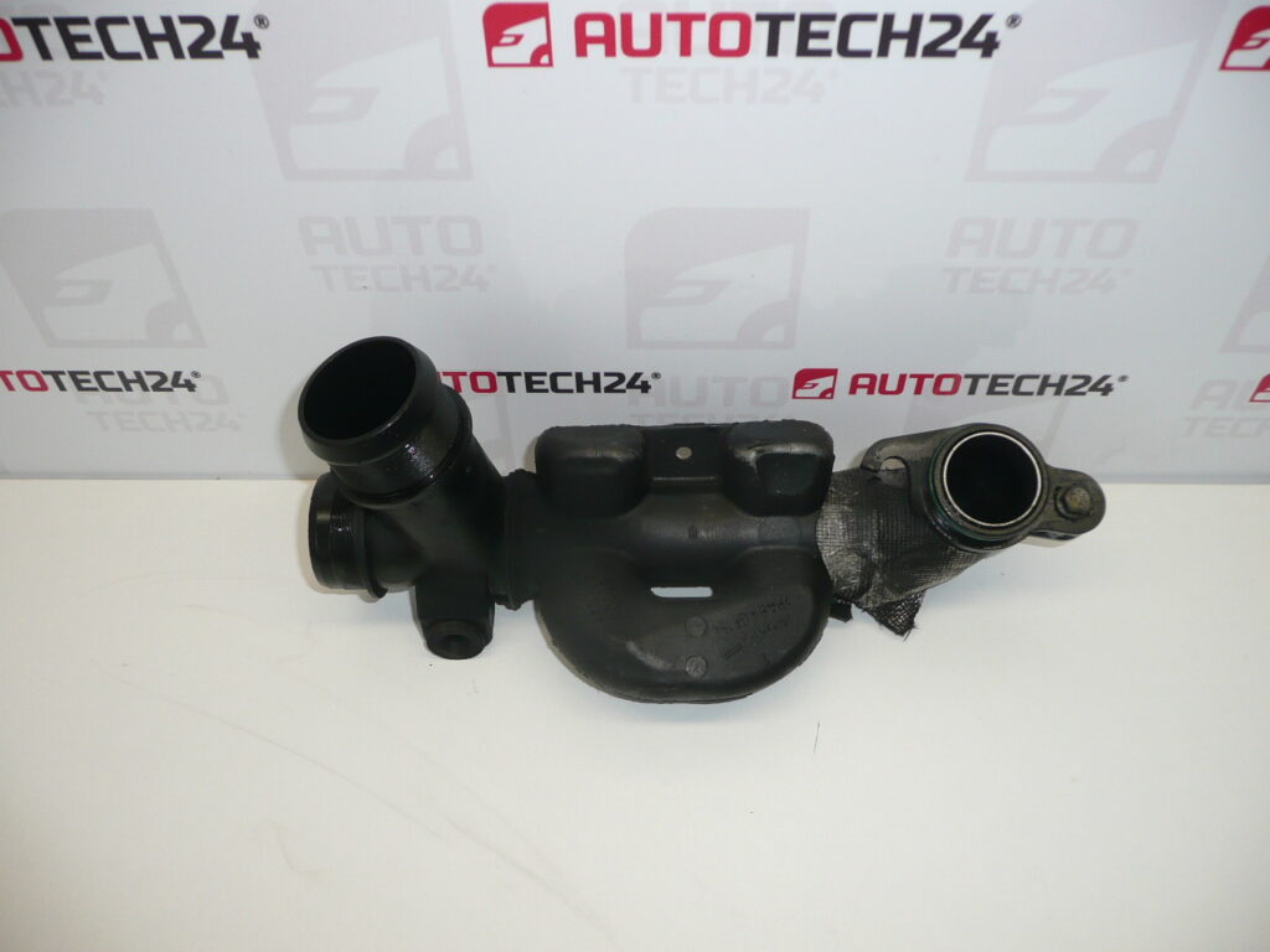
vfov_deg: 49.7
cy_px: 476
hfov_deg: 63.4
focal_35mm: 28
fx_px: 1027
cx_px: 635
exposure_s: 1/125
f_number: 3.3
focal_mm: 4.6
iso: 100
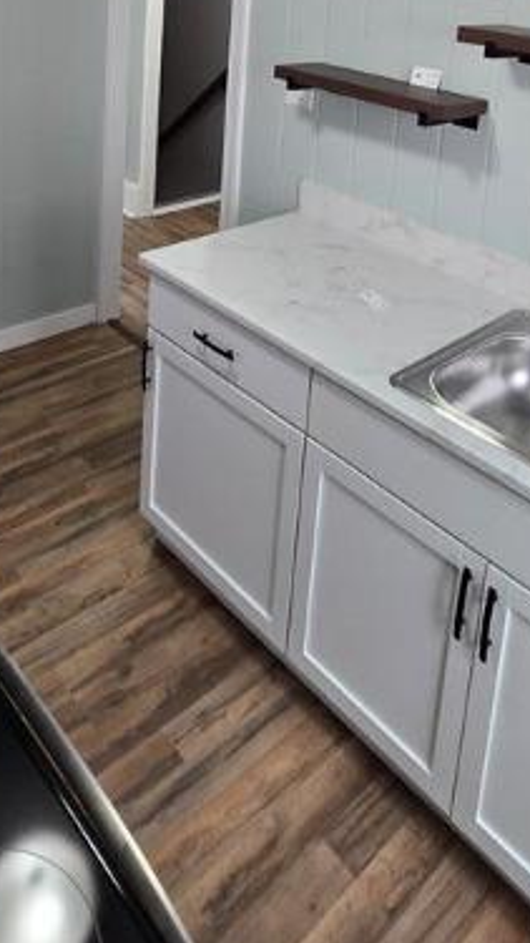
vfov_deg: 56.5
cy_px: 85
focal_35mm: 29
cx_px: 244
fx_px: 724
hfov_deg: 40.2
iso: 160
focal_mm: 2.2
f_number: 2.2
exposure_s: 1/60
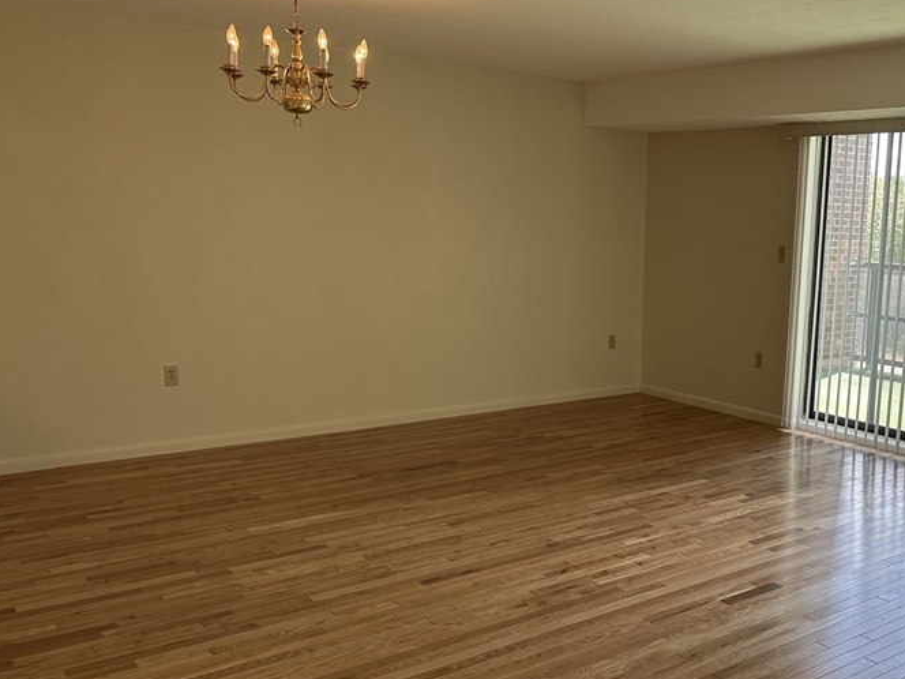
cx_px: 672
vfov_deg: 38.6
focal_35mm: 37
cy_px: 361
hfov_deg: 48.3
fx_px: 967
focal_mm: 6.86
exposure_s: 1/315
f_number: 1.78
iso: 80
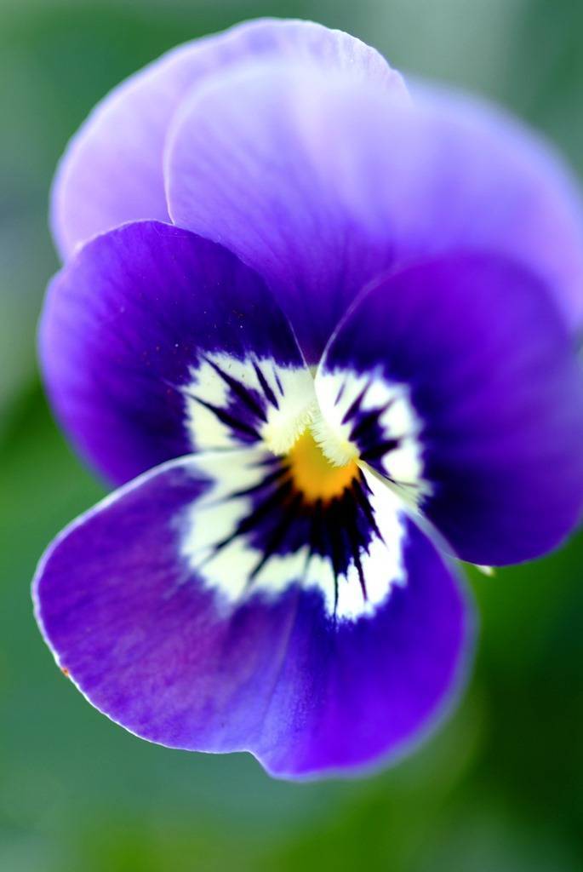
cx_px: 292
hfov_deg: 8.7
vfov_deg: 13.0
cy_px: 436
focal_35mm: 158
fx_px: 3829
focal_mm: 105
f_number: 4.2
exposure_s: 1/30
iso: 100
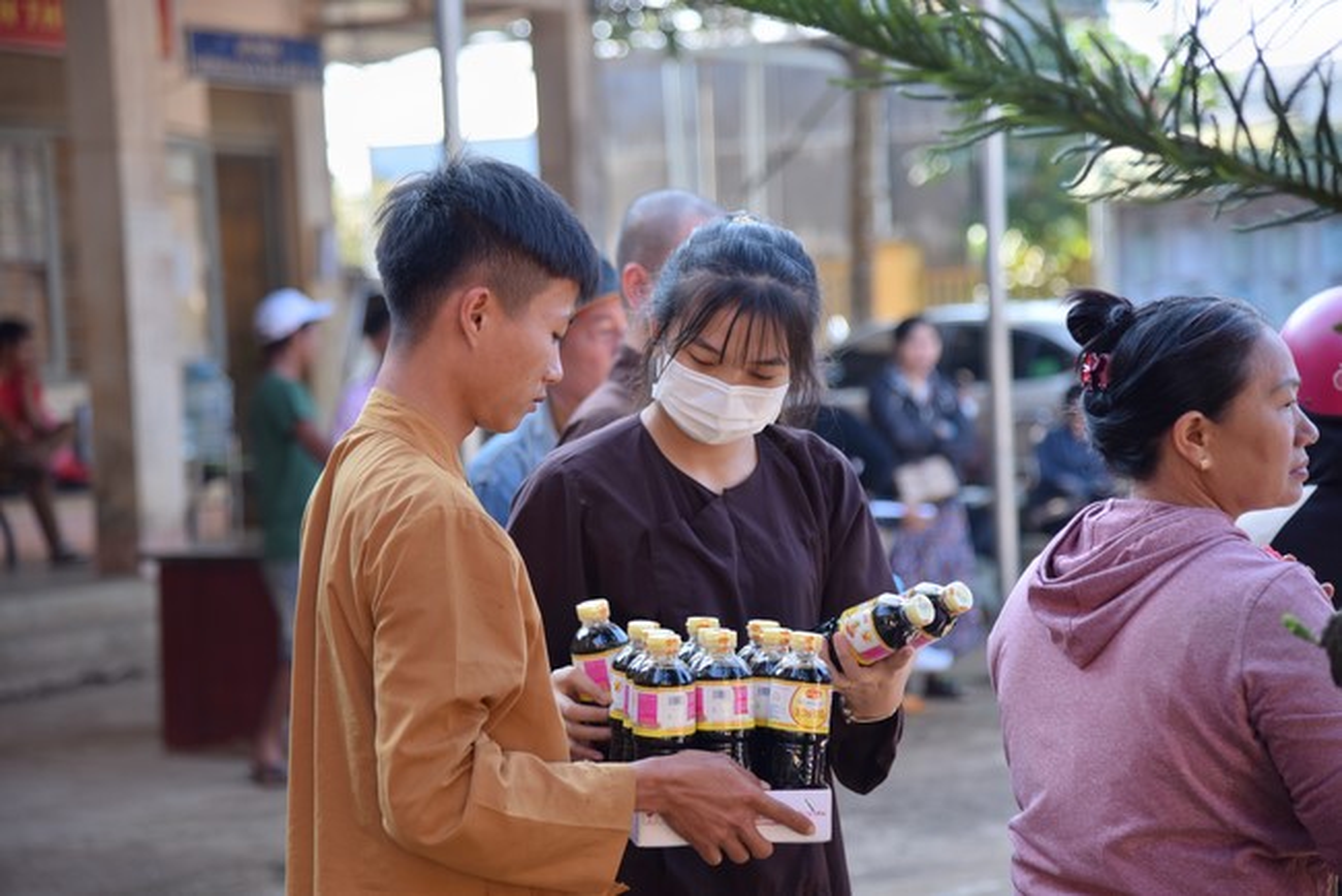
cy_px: 448
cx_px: 671
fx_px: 3655
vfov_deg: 14.0
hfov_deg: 20.8
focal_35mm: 98
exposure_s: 1/125
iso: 100
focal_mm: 98
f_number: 4.5
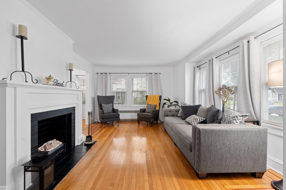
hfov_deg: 104.3
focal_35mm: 14
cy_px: 95
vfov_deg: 81.2
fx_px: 111
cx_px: 143
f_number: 10
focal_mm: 14
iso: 200
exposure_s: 1.6
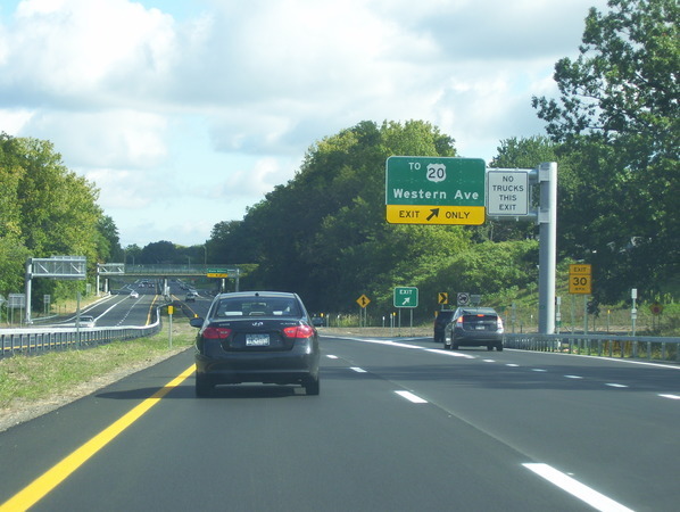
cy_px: 256
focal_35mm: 87
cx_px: 340
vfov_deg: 17.0
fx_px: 1711
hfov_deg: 22.5
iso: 80
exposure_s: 1/320
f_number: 4.3
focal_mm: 14.3
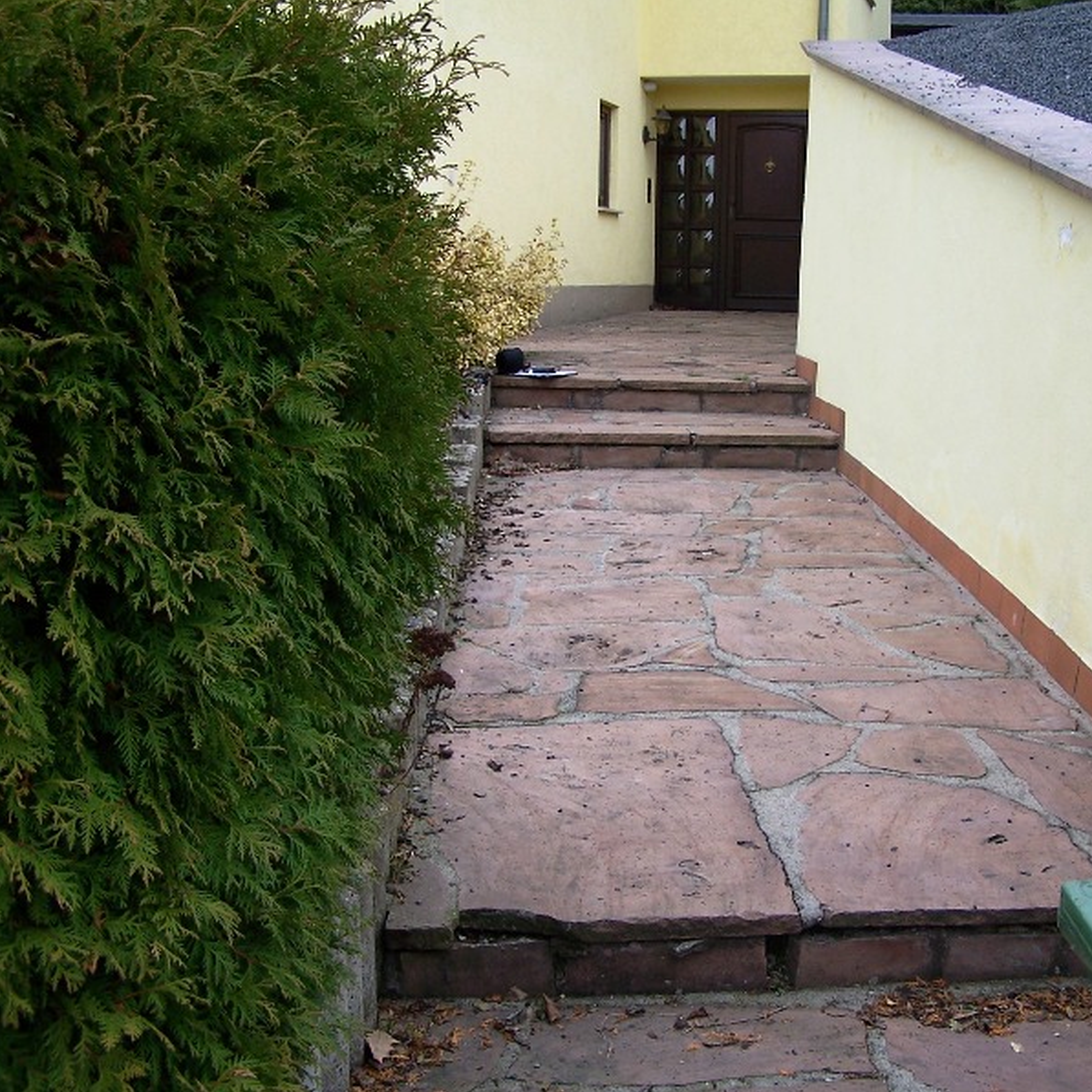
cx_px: 721
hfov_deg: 37.2
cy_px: 547
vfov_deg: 37.6
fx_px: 1606
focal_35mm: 45
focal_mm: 6.3
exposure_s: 1/90
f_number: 2.8
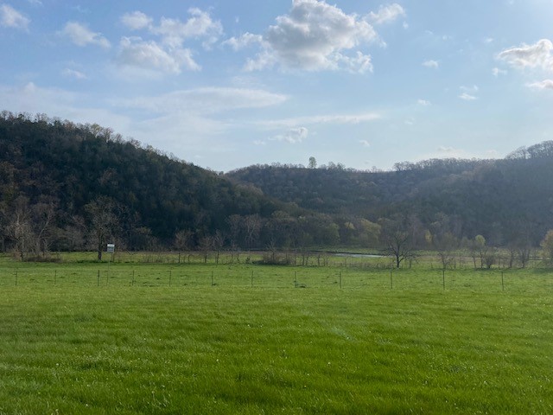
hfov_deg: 67.3
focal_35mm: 26
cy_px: 208
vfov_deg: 53.1
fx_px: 415
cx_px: 276
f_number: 1.8
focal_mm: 4.25
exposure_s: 1/7692
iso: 32
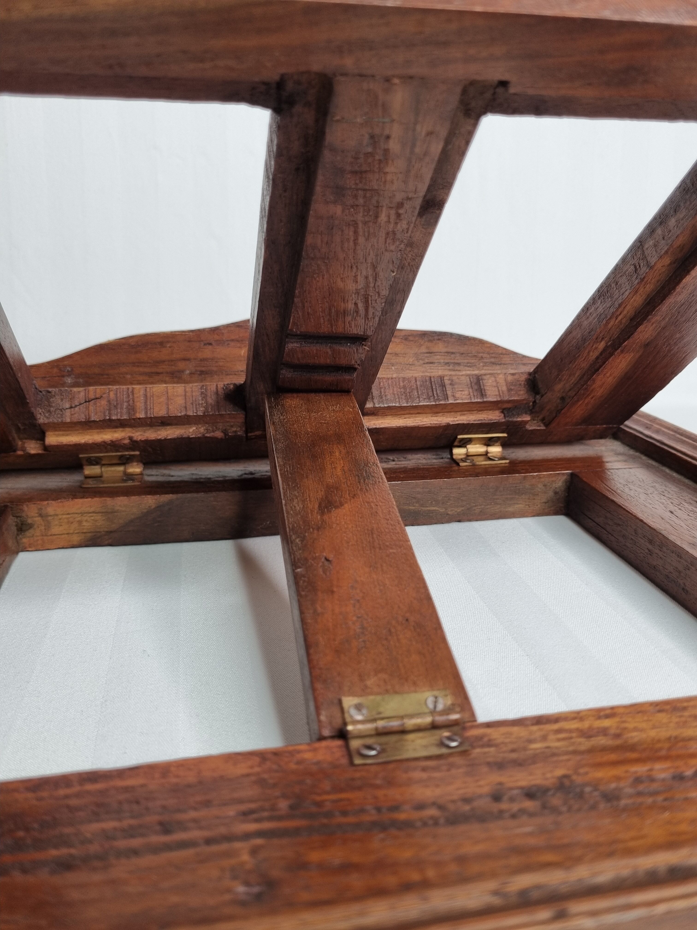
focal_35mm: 26
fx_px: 698
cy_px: 465
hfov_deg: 53.1
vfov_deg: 67.3
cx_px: 348
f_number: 1.8
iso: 80
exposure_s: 1/100
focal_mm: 5.4
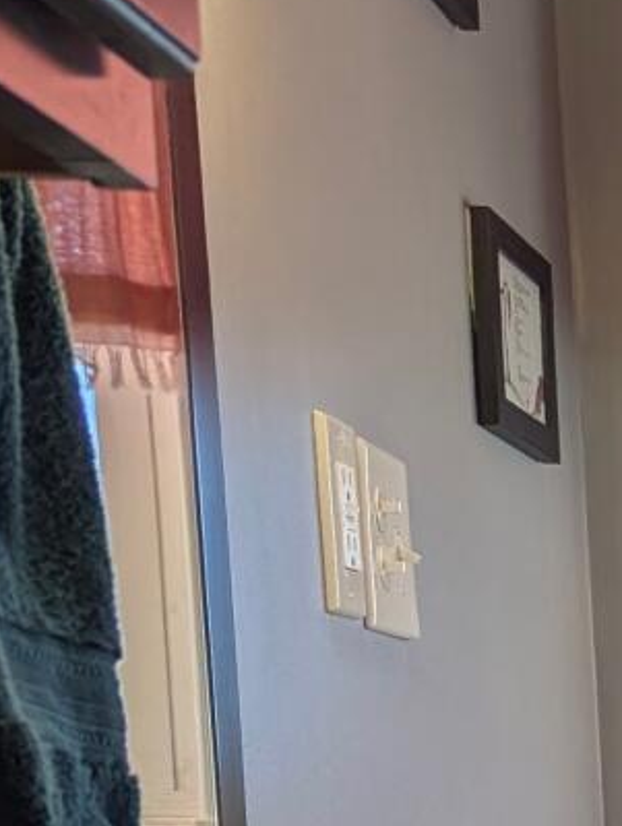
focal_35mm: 120
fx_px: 2869
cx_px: 1336
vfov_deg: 15.2
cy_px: 1241
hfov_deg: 11.0
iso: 35
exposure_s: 1/346
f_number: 1.85
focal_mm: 6.81
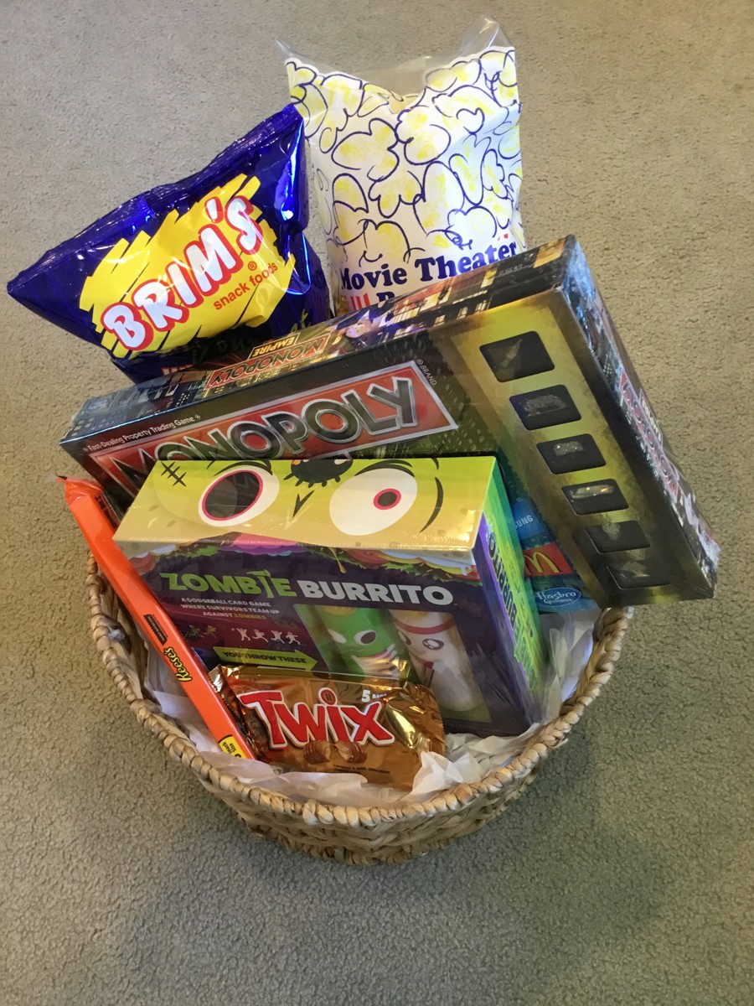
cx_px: 377
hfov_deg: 45.4
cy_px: 503
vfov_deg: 58.4
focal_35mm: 31
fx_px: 900
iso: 125
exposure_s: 1/30
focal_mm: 3.3
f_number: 2.4
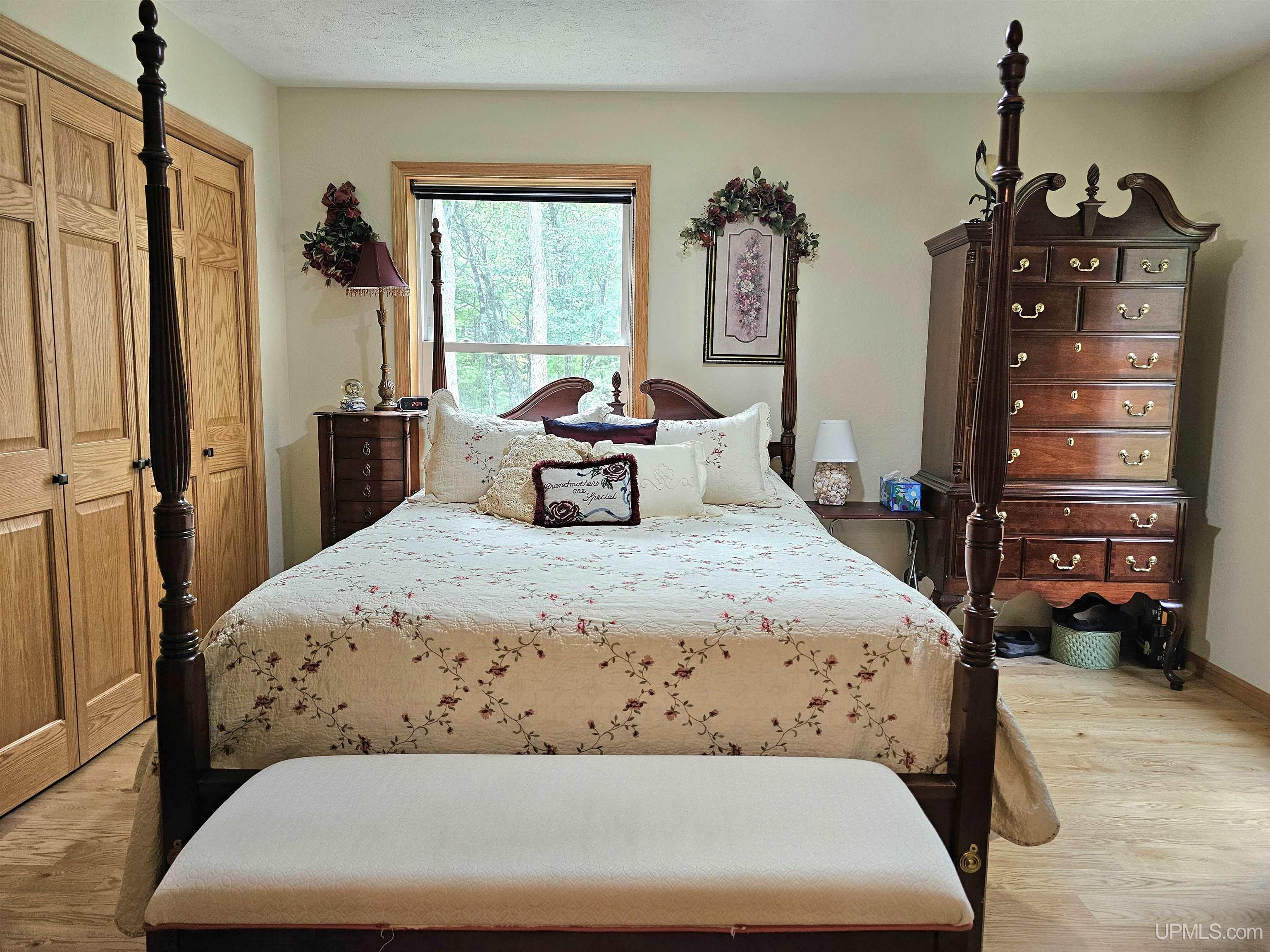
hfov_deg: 73.9
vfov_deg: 58.9
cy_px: 476
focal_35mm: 23
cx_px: 635
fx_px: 844
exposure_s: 1/120
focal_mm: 6.3
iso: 200
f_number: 1.7
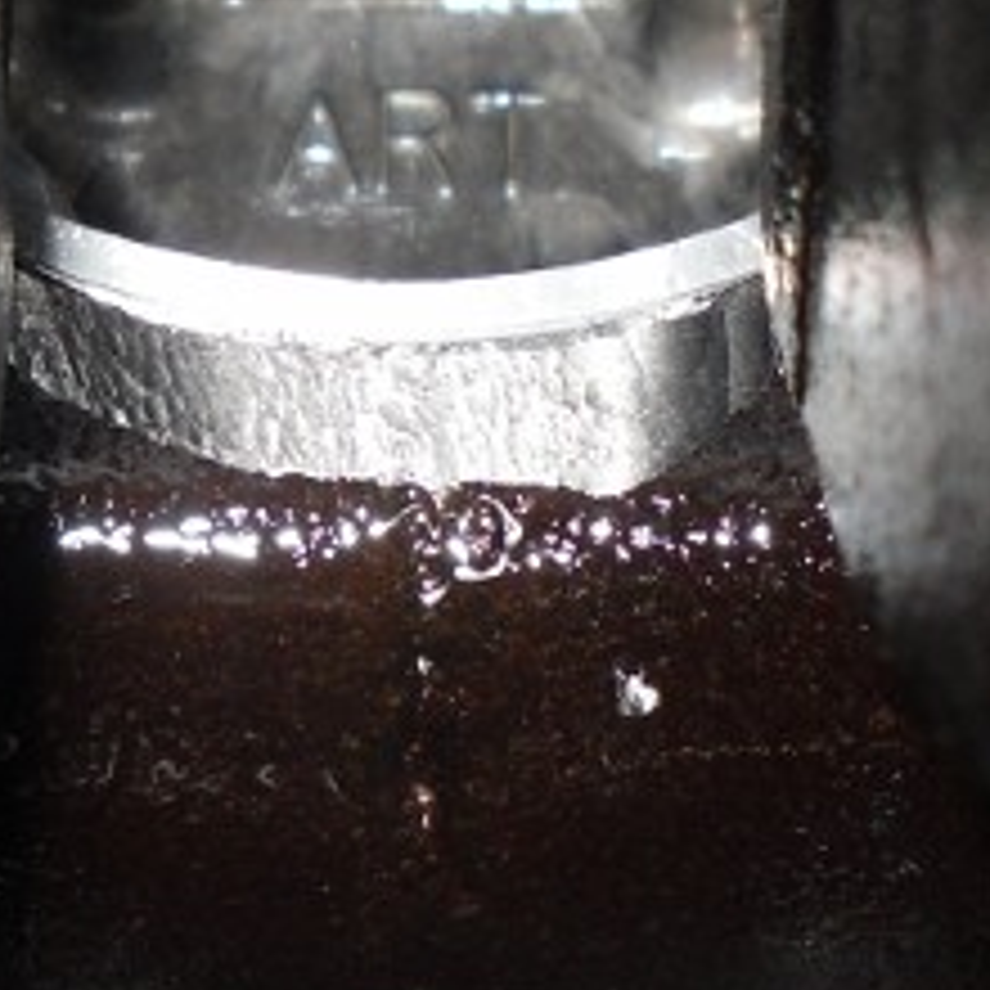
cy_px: 544
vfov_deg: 12.1
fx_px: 4659
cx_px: 436
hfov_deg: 12.1
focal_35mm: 144
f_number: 7.6
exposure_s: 1/45
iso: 80
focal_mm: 6.3
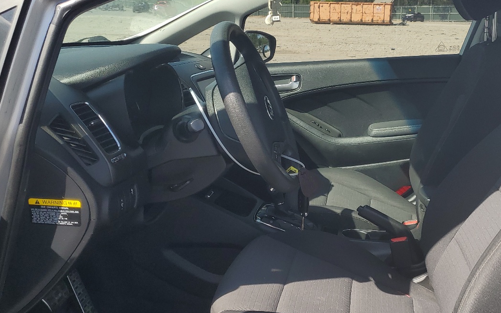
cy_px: 165
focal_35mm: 42
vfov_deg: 30.5
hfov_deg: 46.8
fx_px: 573
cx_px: 313
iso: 50
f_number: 1.5
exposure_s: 1/1667
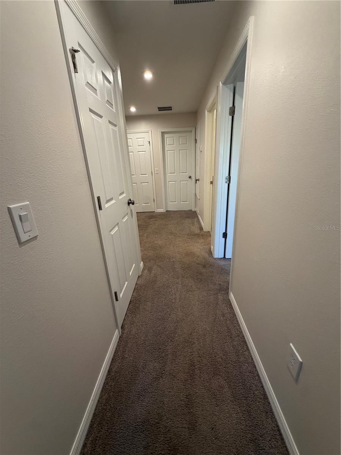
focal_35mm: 14
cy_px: 228
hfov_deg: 85.7
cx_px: 170
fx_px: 184
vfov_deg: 102.1
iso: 320
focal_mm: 2.22
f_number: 2.2
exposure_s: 1/120
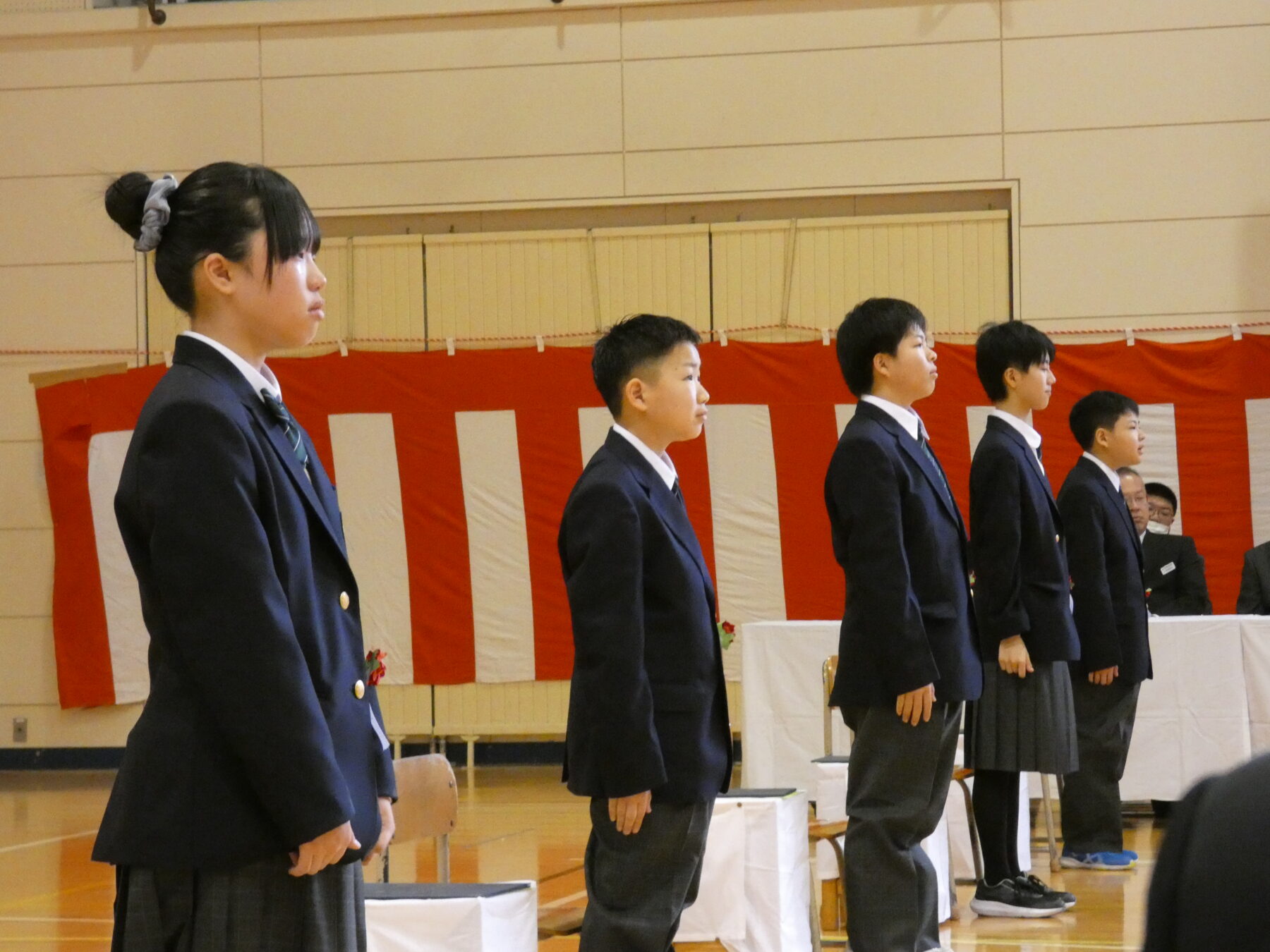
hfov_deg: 19.6
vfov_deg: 14.8
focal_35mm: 100
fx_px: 3669
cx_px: 635
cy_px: 476
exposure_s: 1/50
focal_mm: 17.9
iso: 1600
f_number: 4.8
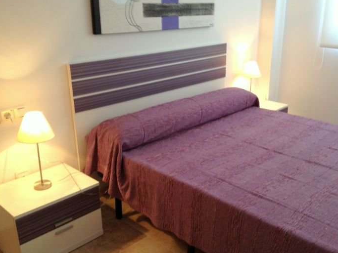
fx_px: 400
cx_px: 196
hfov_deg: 45.6
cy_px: 127
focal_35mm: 41
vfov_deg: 35.1
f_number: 2.4
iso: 80
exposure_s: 1/20
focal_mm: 4.28
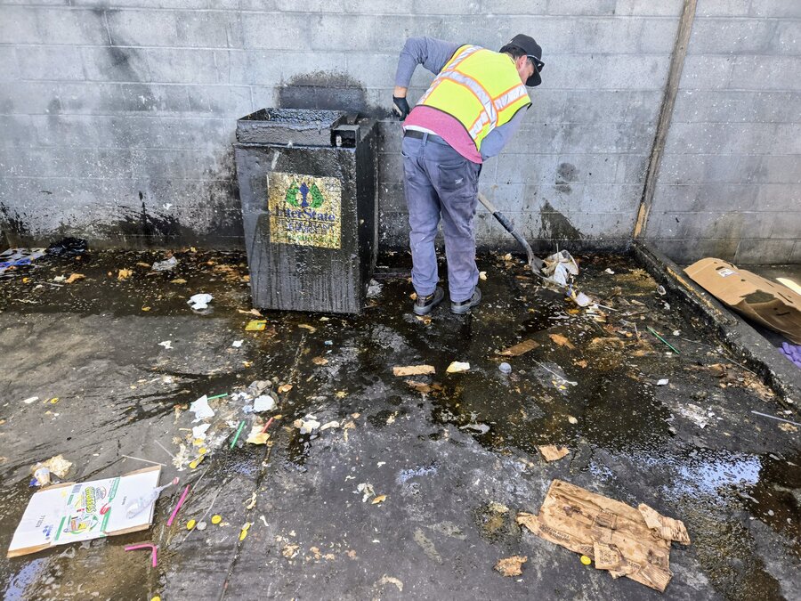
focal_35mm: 23
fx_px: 532
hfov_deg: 73.9
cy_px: 300
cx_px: 400
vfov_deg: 58.9
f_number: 1.8
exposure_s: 1/180
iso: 64
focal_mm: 5.4
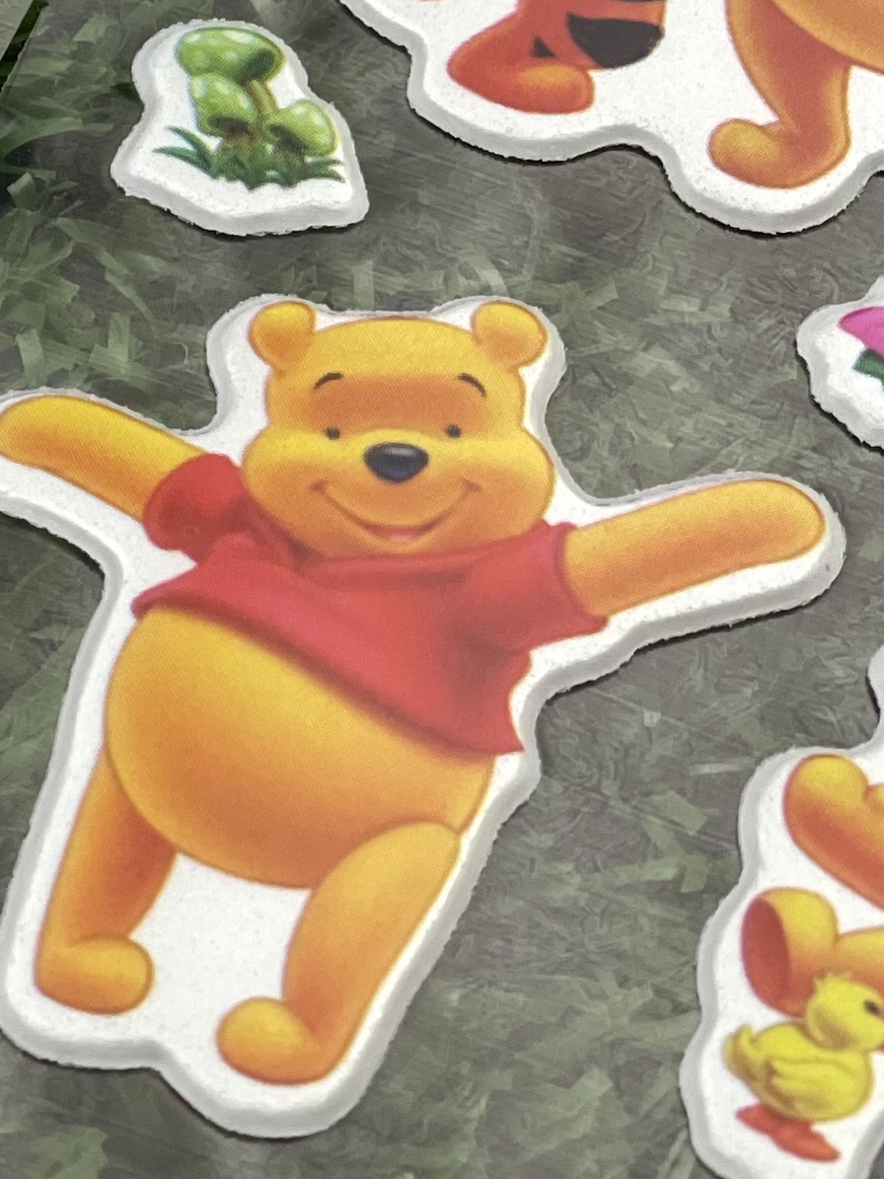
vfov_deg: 9.1
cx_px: -295
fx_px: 7356
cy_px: 243
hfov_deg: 6.8
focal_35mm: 216
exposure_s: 1/100
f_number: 2.2
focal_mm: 7.5
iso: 100
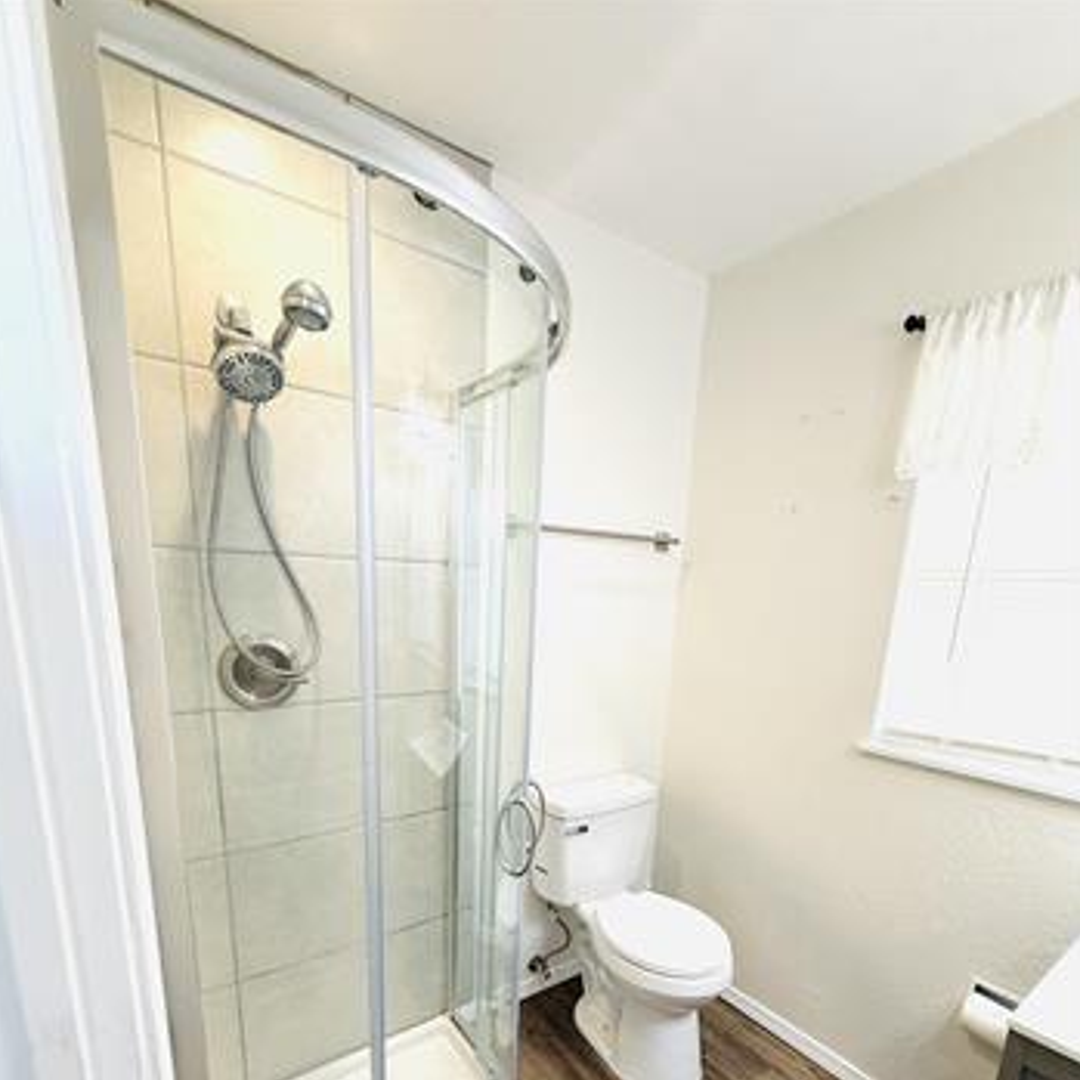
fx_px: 600
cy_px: 737
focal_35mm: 17
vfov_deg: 80.6
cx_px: 535
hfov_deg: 84.0
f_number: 2.2
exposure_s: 1/120
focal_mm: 2.22
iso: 160
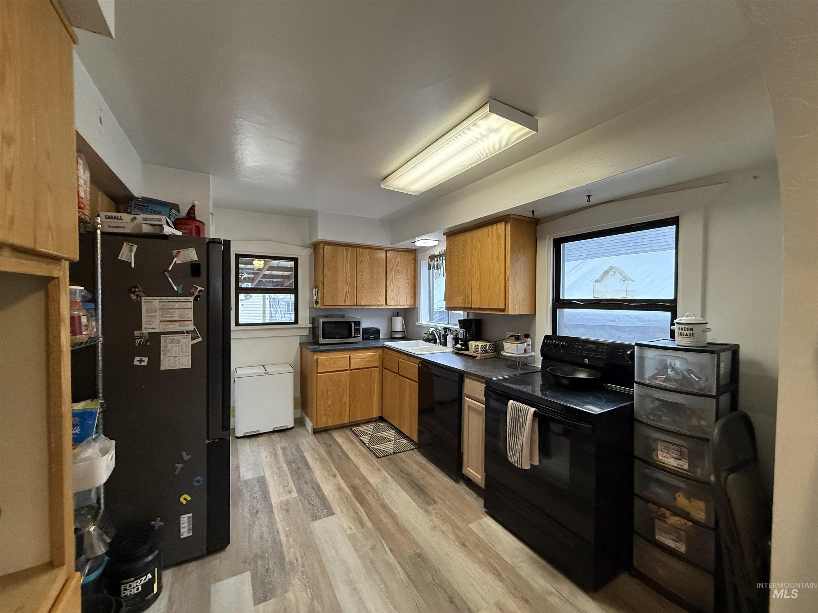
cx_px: 409
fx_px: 331
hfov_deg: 102.1
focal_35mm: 14
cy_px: 306
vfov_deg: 85.7
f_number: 2.2
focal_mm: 2.22
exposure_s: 1/120
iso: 640
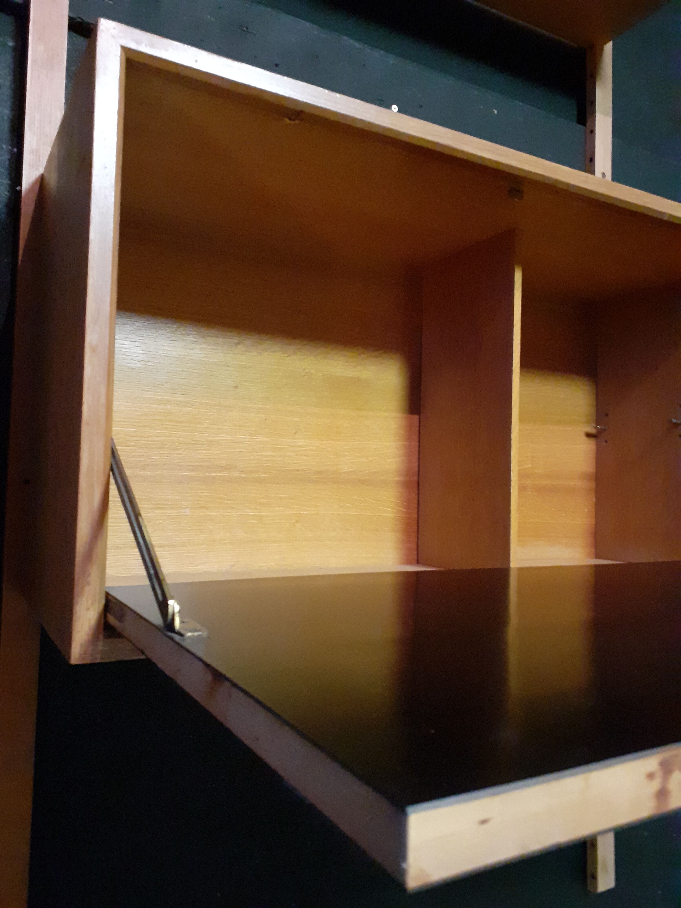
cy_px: 454
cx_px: 340
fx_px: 708
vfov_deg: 65.3
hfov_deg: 51.4
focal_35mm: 27
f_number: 1.9
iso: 640
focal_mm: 3.6
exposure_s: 1/20
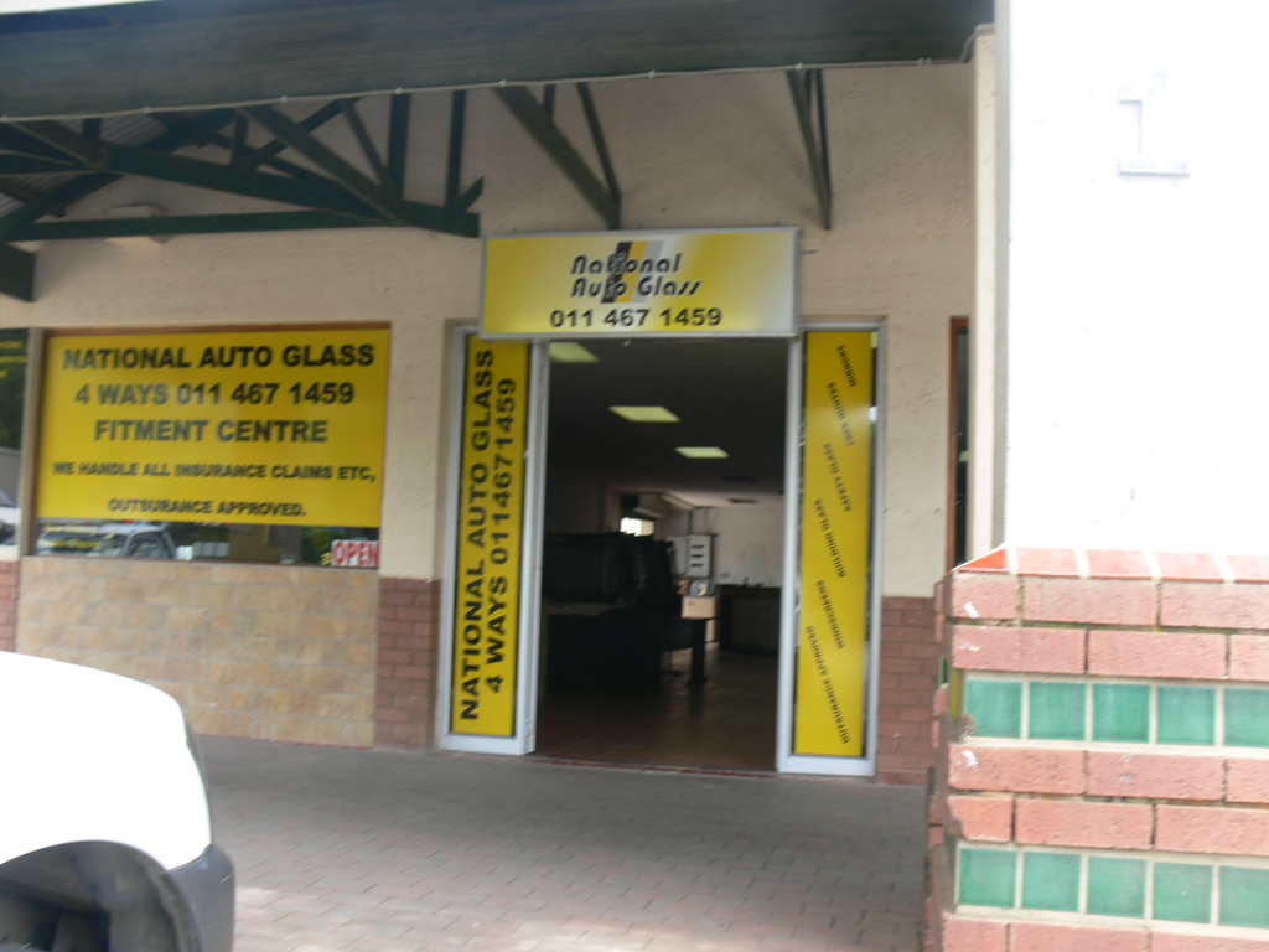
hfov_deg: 52.6
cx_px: 634
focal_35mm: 35
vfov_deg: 40.7
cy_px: 476
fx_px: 1283
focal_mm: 7.4
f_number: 4
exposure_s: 1/60
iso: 80
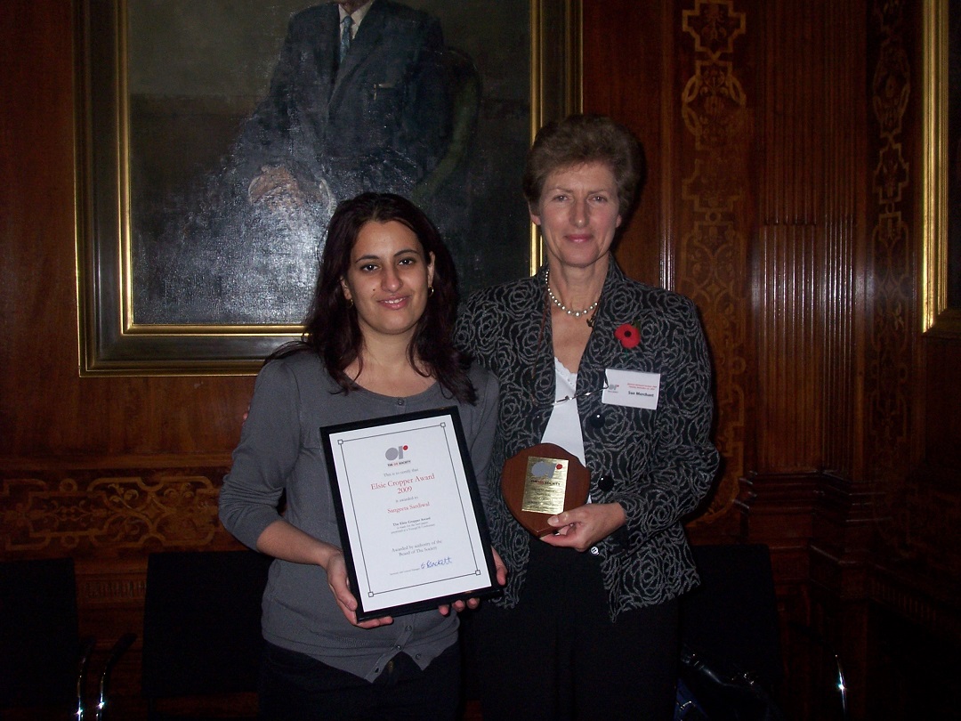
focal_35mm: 39
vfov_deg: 36.8
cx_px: 480
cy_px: 360
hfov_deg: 47.9
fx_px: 1083
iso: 125
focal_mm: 6.4
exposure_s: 1/60
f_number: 3.9
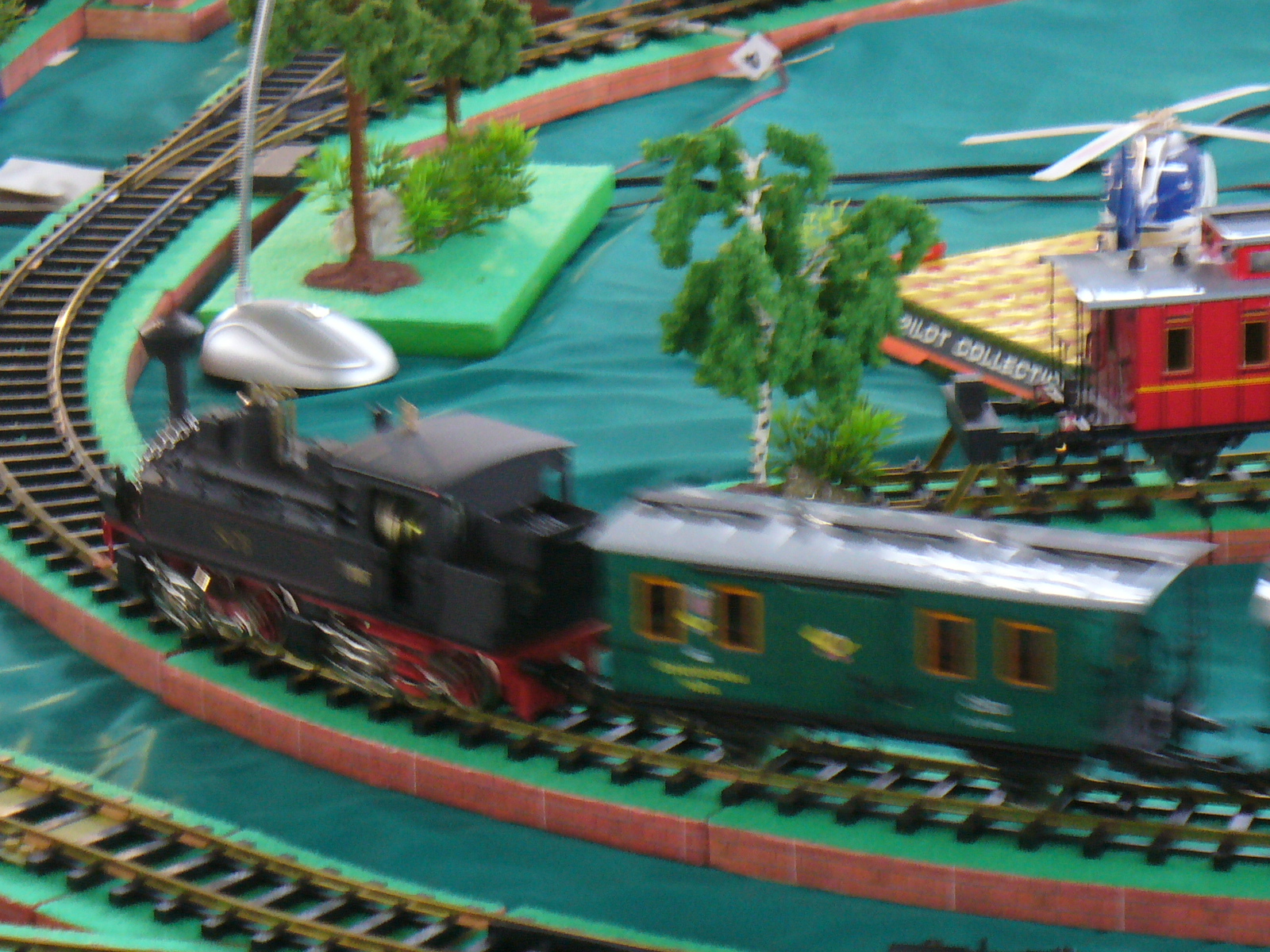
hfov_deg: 12.5
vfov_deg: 9.4
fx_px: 5797
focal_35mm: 158
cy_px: 476
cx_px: 635
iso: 200
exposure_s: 1/25
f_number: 3.7
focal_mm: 21
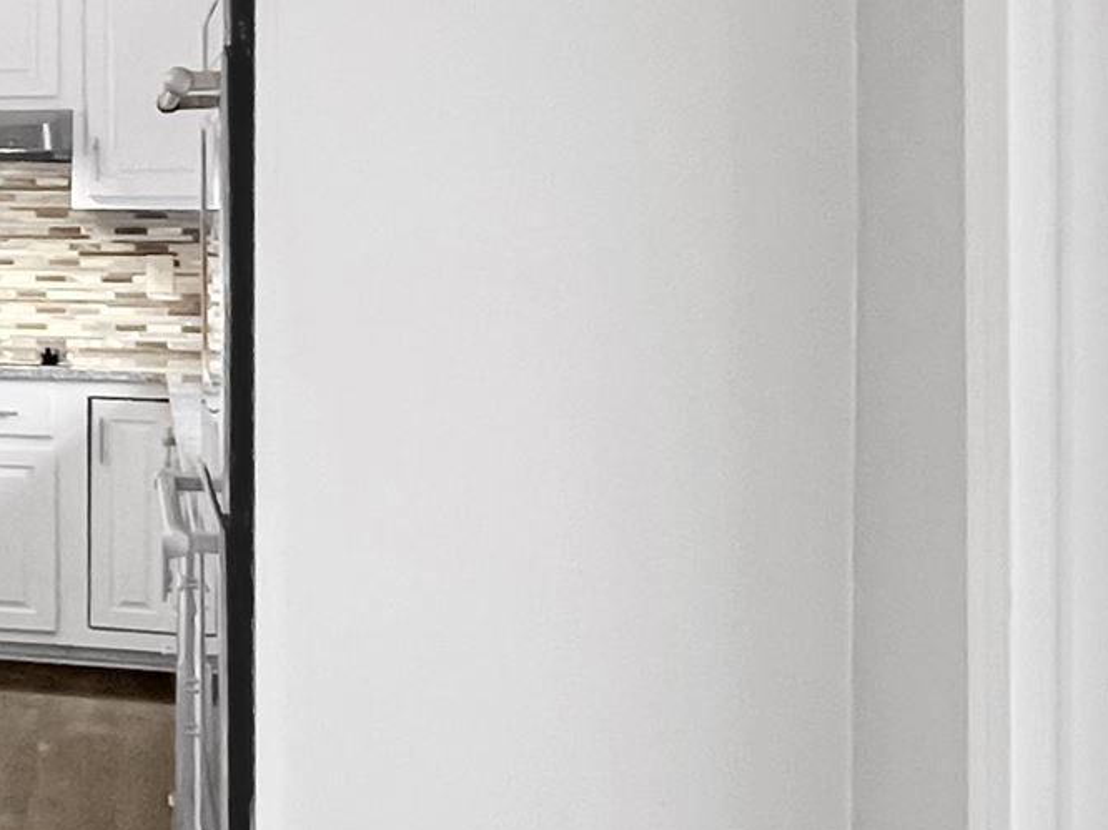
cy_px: 346
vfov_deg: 24.4
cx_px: -669
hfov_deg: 23.6
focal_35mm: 60
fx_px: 1920
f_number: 1.8
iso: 250
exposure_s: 1/120
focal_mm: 1.57
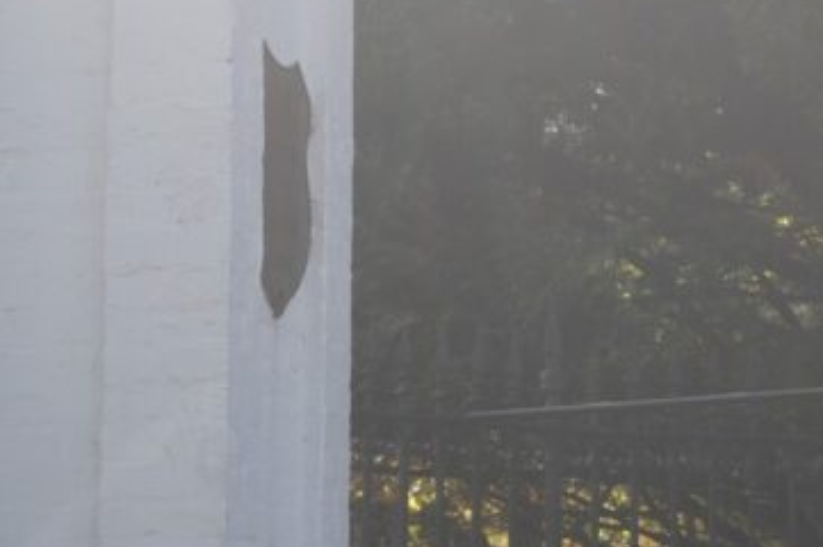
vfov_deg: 9.5
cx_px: 1056
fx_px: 3243
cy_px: -92
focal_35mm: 142
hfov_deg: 13.9
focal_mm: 50
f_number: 5
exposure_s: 1/1600
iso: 500
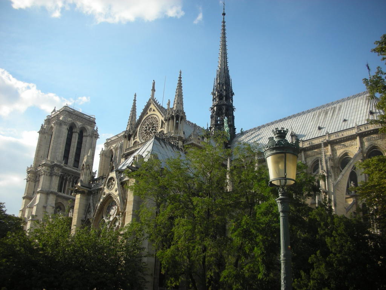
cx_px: 193
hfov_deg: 52.6
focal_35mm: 35
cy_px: 145
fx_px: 390
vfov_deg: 40.7
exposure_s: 1/458
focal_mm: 5.8
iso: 50
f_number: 3
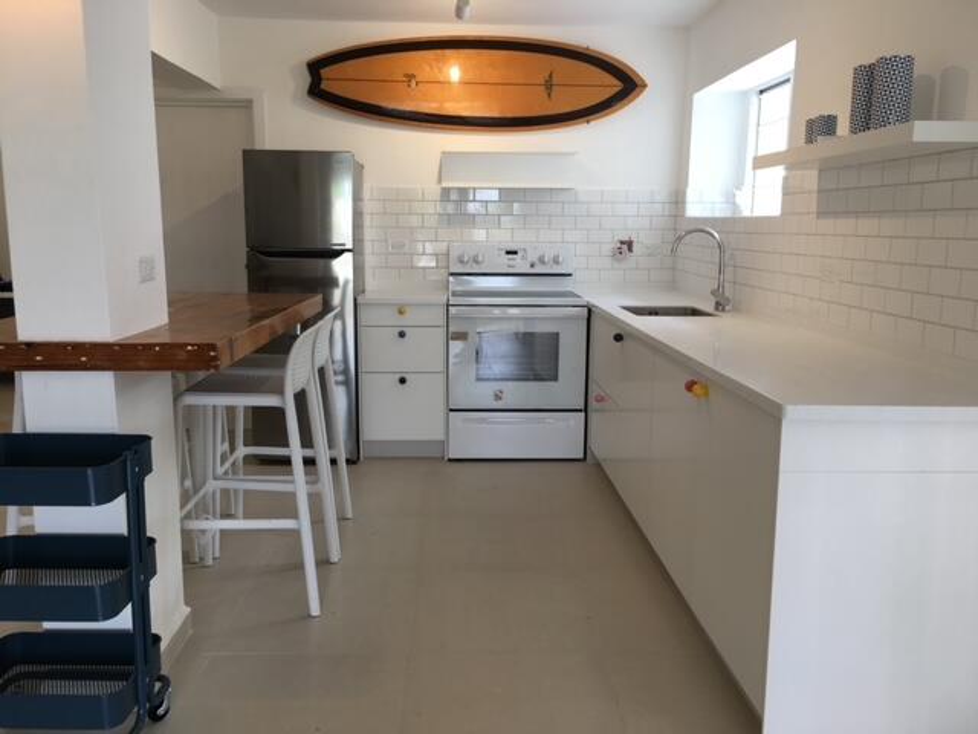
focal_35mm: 29
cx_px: 489
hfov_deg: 61.7
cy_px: 367
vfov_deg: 48.2
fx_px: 819
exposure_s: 1/50
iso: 25
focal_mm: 4.15
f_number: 2.2
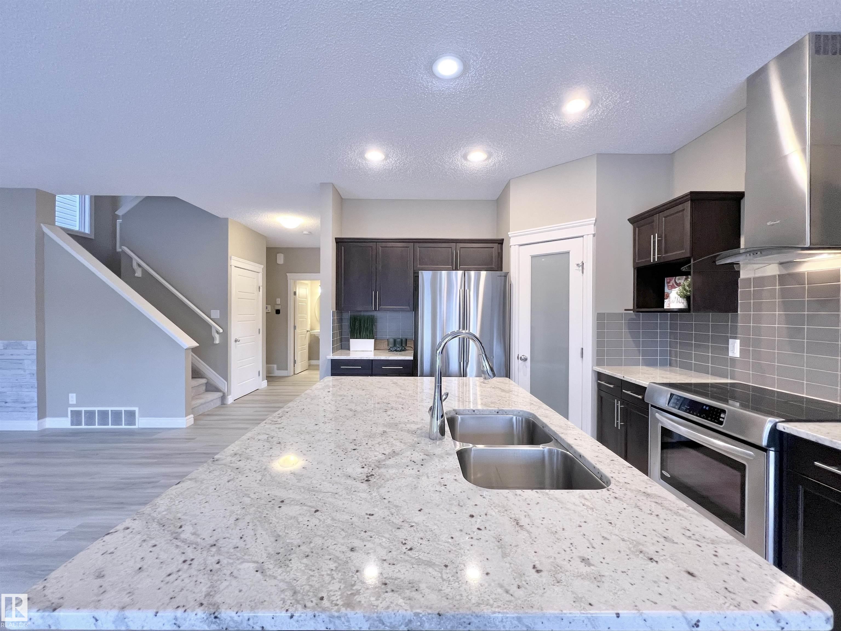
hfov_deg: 106.2
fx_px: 316
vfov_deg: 89.9
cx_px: 420
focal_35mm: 13
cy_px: 316
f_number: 1.8
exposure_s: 1/60
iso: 160
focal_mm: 1.57
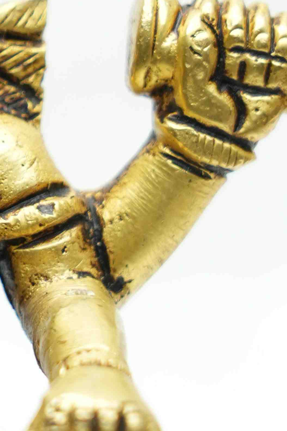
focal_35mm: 449
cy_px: 107
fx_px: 5368
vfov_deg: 4.6
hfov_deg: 3.1
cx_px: -180
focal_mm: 101
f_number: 5.6
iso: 500
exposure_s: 1/60
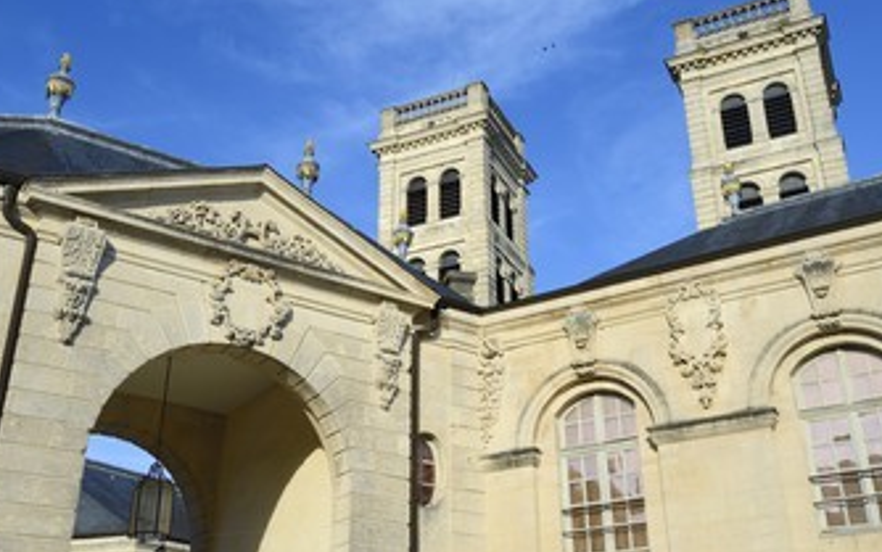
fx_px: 986
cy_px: 269
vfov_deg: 31.3
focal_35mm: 41
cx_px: 473
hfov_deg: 48.2
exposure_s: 1/250
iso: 200
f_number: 14
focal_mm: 32
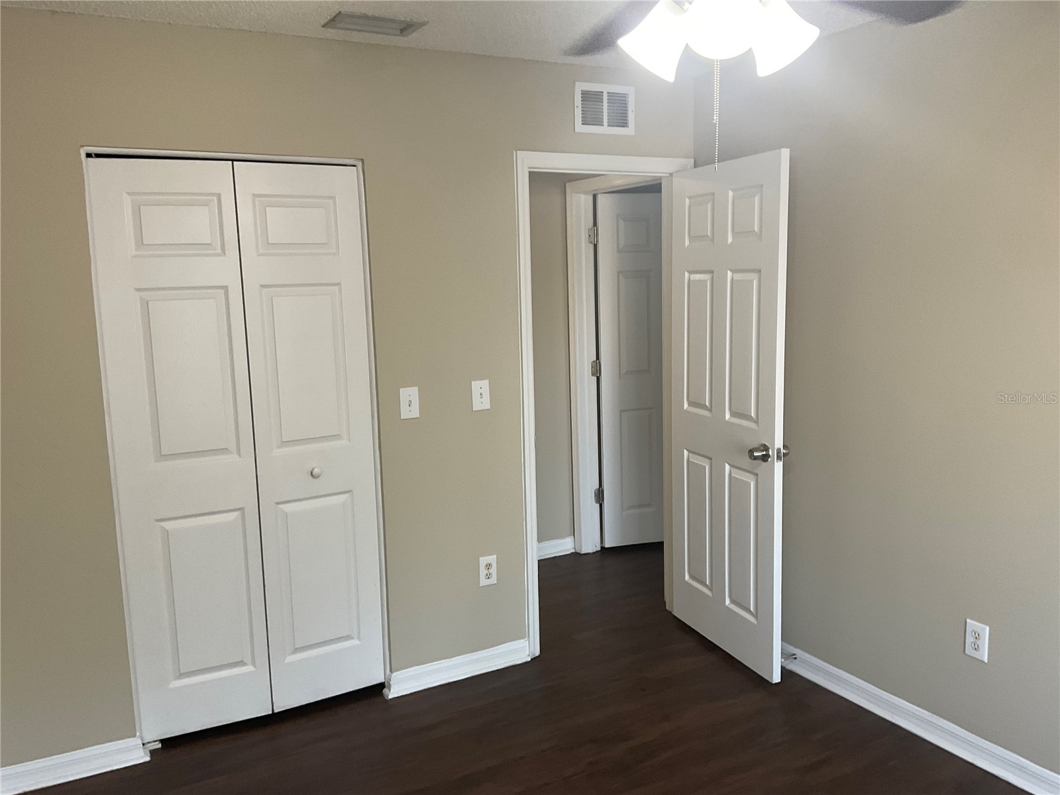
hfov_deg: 61.7
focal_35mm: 29
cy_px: 398
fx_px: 888
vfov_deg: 48.2
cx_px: 530
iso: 64
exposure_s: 1/60
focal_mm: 3
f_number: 1.8
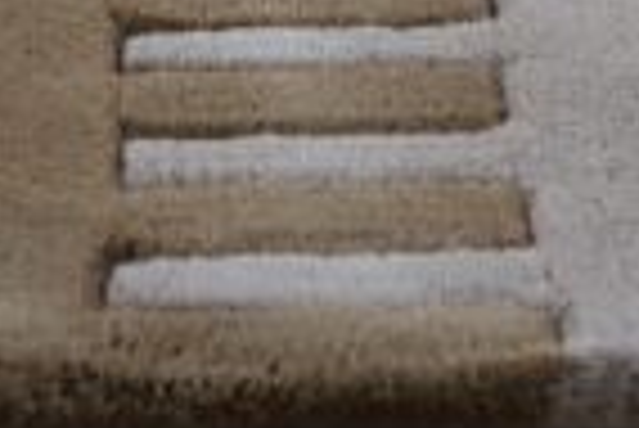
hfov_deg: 15.6
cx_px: 266
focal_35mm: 131
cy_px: -162
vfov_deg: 10.2
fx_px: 2328
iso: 500
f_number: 5
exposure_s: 1/160
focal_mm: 31
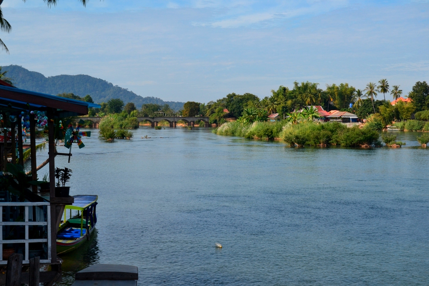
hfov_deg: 28.1
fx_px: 858
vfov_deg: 18.9
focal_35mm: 72
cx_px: 214
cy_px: 143
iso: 360
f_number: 11
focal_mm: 48
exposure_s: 1/500
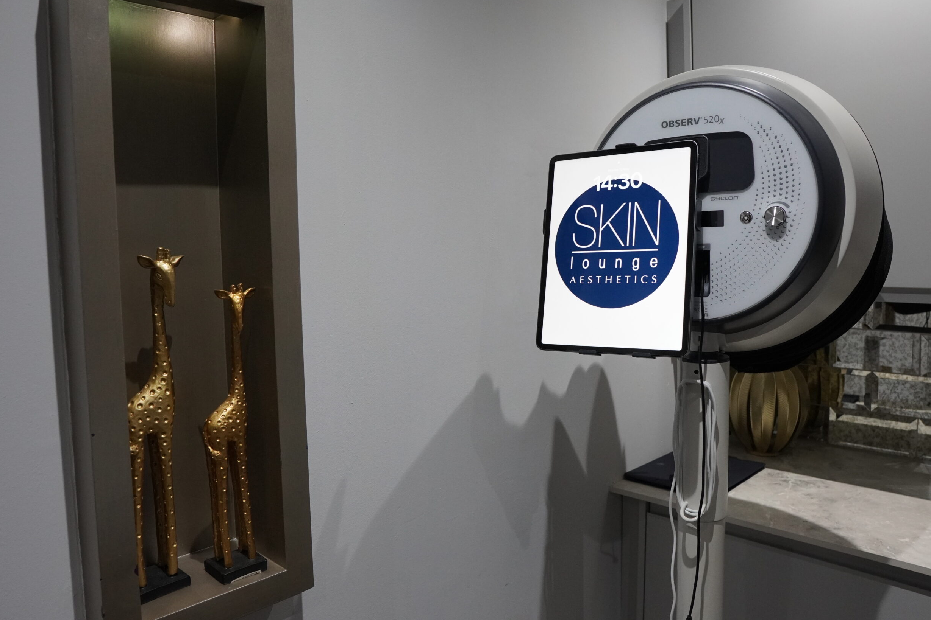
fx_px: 647
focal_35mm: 25
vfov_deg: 51.3
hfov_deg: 71.5
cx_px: 464
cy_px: 300
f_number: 4
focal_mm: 16
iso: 1600
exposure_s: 1/160
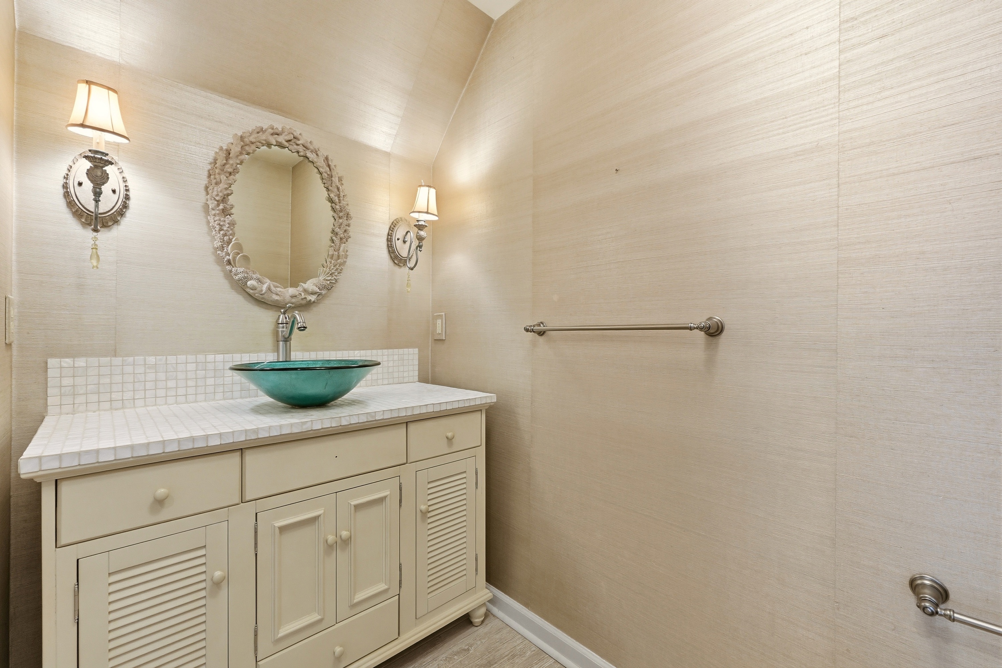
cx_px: 501
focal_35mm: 15
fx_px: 417
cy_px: 334
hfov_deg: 100.4
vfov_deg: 77.3
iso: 400
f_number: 9
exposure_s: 1/80
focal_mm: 10
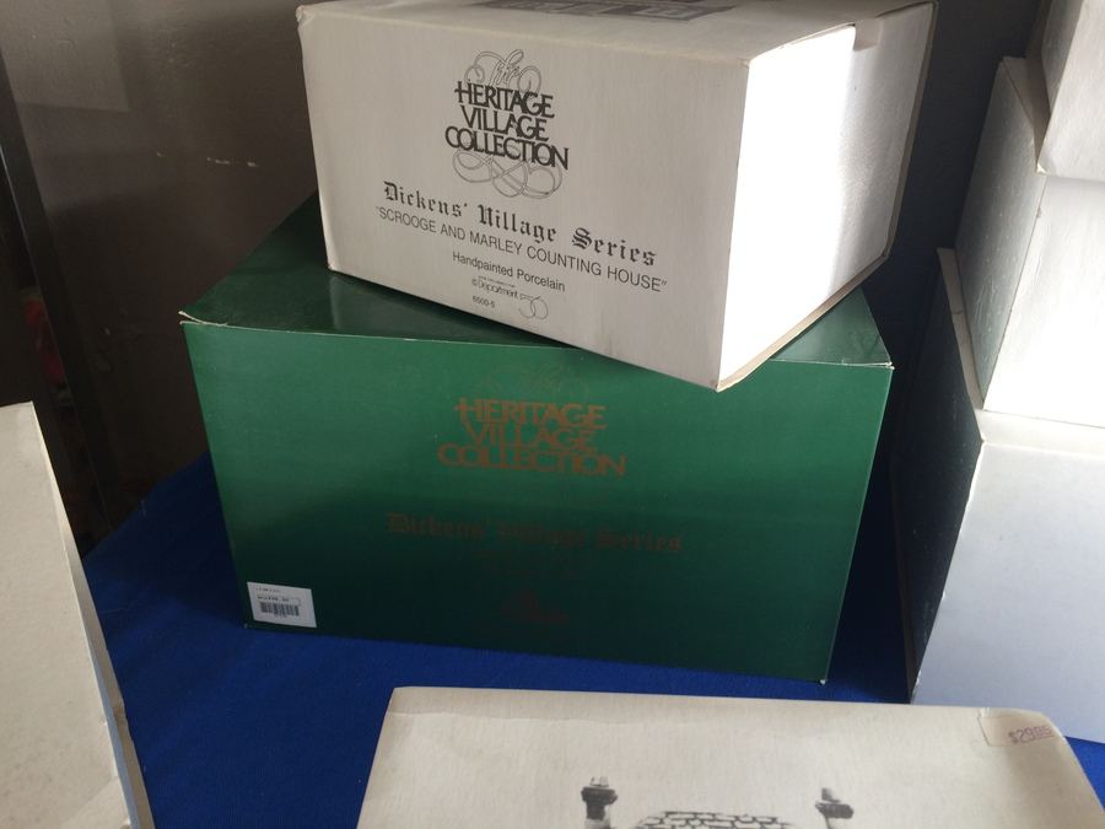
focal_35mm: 29
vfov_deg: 48.2
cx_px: 552
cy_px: 414
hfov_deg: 61.7
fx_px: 926
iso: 40
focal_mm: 4.15
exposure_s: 1/40
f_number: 2.2
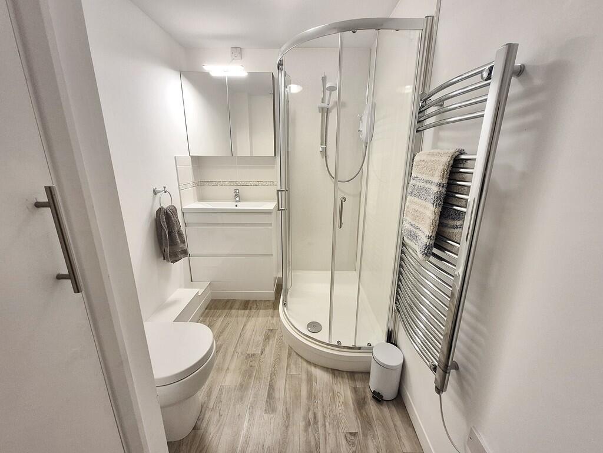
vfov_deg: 89.9
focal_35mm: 13
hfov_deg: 106.2
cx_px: 302
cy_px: 226
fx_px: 226
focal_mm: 1.7
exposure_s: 1/50
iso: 160
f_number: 2.2
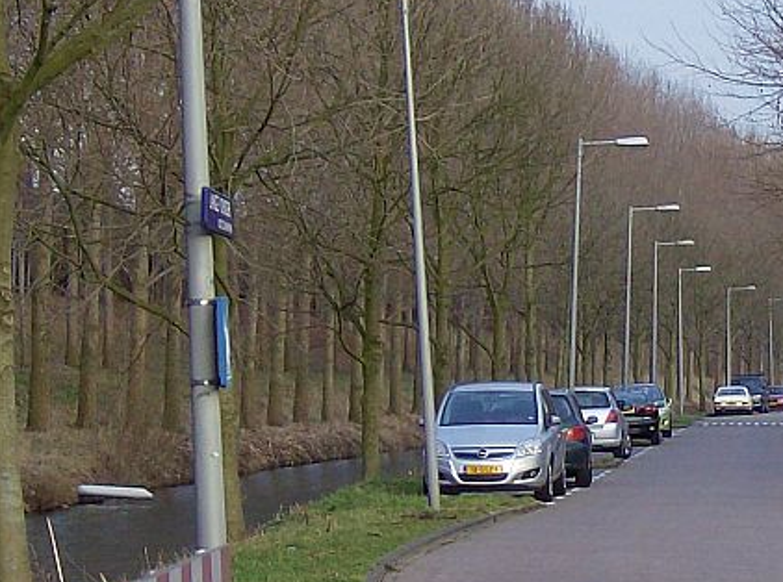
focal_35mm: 170
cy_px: 272
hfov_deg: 11.6
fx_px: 3834
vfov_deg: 8.7
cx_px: 724
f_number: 3.7
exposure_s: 1/211
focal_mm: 11.6
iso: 100
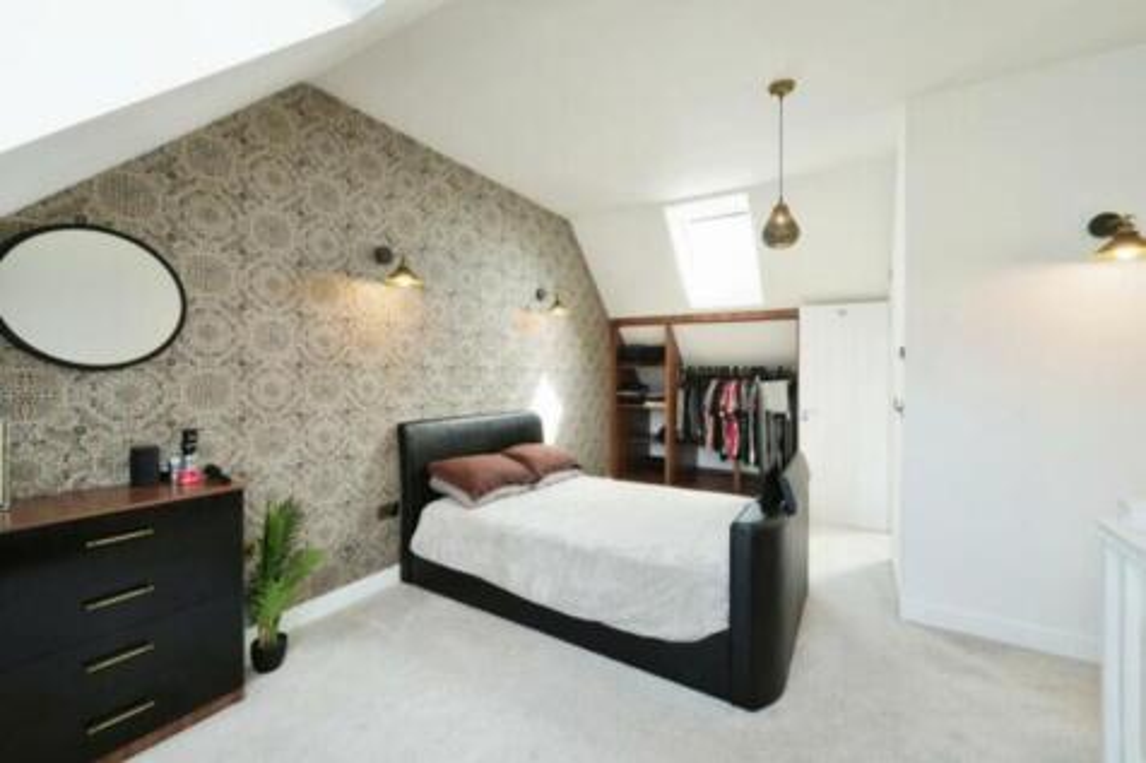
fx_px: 445
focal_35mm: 14
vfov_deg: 81.2
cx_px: 573
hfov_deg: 104.3
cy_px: 382
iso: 320
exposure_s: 1/30
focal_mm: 14
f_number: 6.3
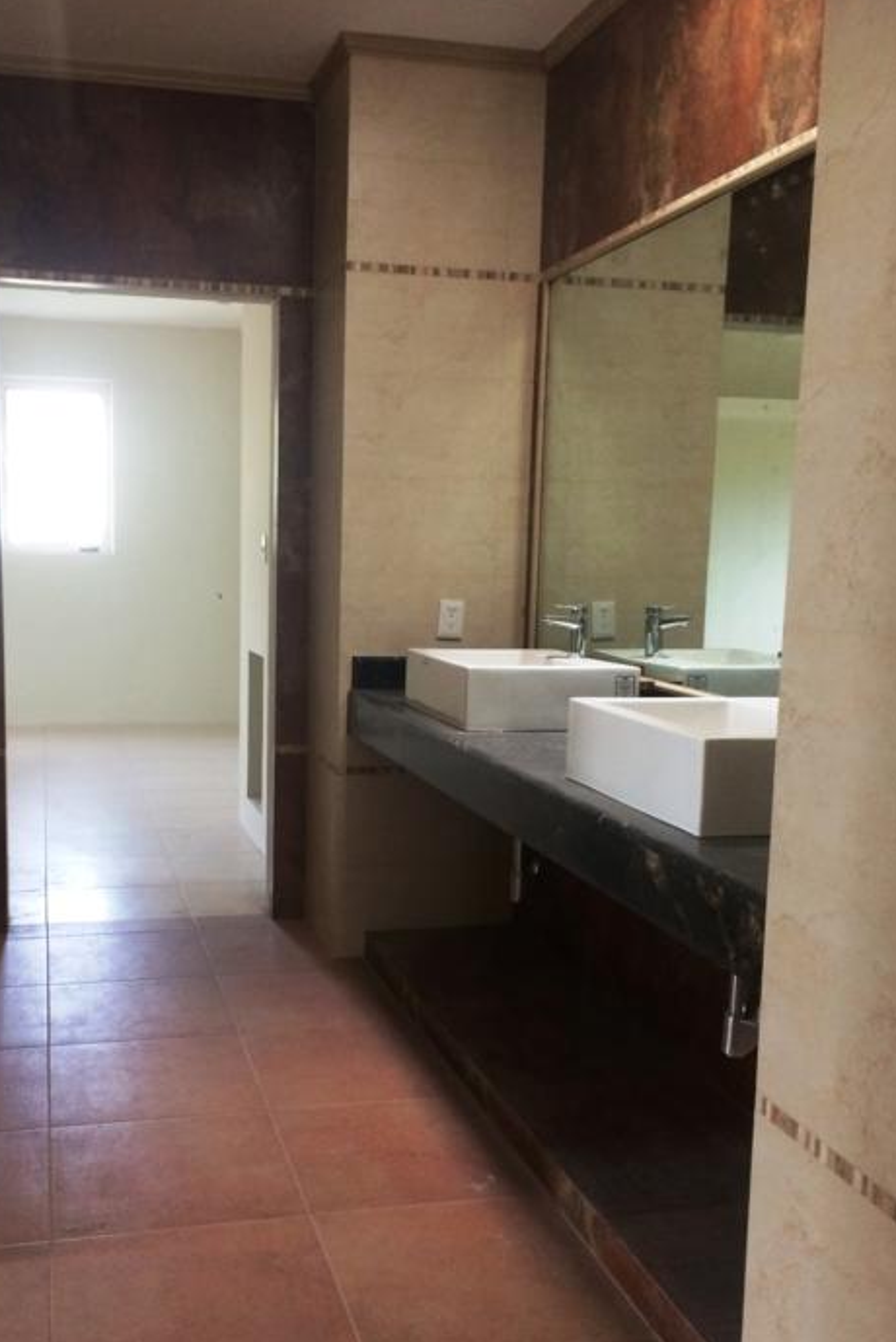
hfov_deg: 37.7
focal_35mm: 35
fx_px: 1305
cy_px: 727
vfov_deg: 54.3
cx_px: 339
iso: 100
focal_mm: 4.15
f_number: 2.2
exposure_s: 1/30
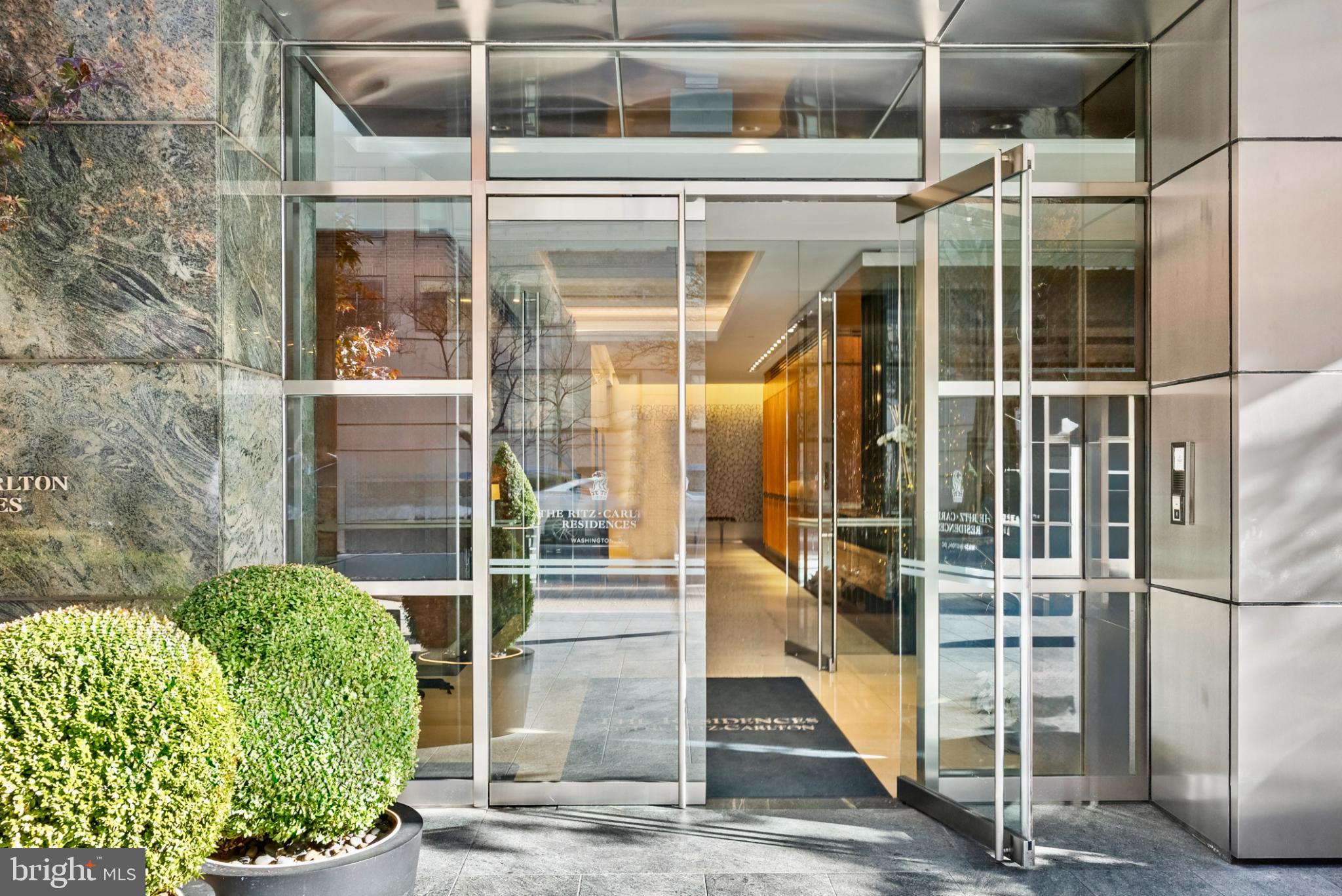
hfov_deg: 62.8
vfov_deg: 44.3
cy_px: 448
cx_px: 671
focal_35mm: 30
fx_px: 1100
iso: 800
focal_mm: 29.5
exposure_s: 1/25
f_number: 8
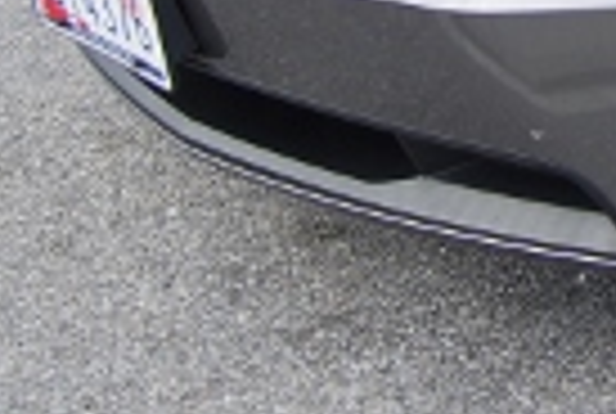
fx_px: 2401
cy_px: -486
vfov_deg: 9.1
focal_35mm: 140
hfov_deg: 13.3
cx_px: 1075
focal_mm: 20
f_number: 5.6
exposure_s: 1/125
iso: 110
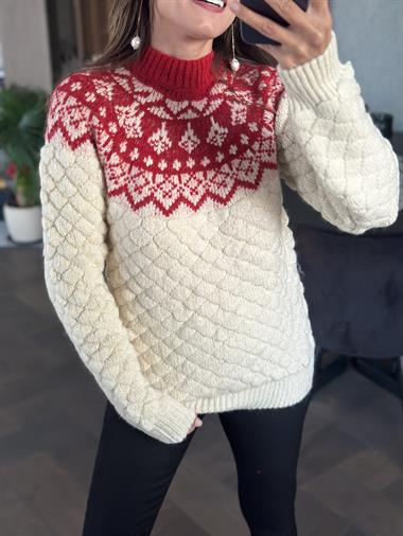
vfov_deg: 39.6
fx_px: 744
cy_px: 268
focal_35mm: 48
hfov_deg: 30.3
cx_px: 202
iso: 250
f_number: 1.78
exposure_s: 1/60
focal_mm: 6.86
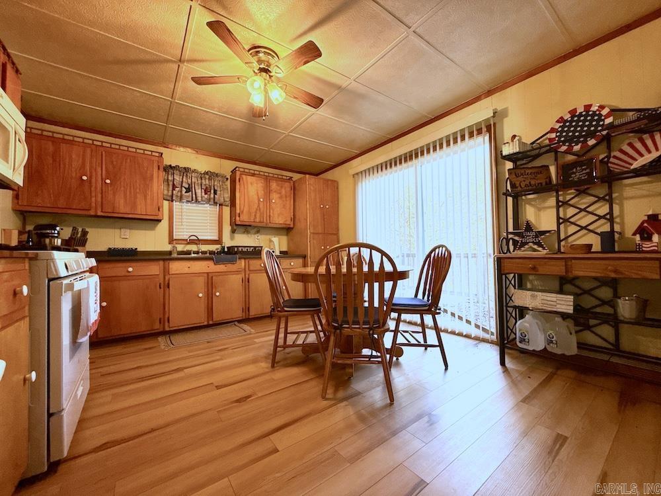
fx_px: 267
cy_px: 248
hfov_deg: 102.1
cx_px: 330
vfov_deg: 85.7
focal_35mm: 14
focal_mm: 2.22
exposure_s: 1/120
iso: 160
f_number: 2.2
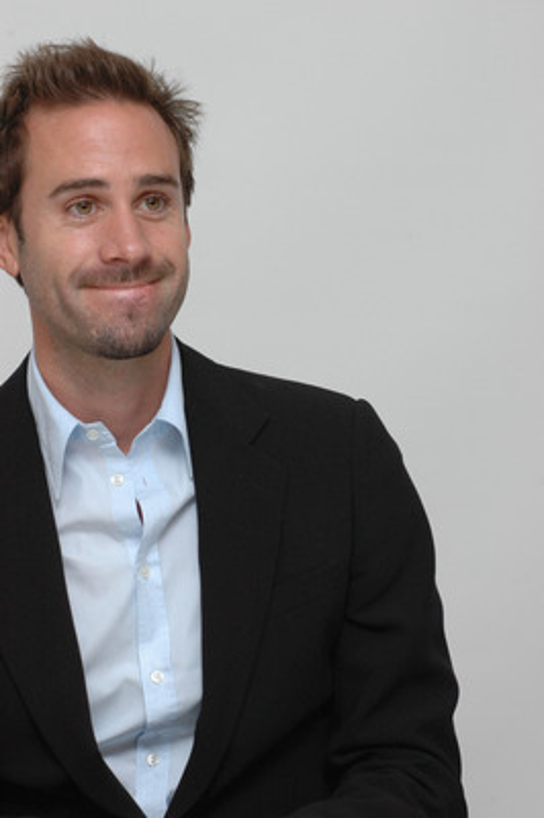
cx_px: 272
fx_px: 2929
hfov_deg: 10.6
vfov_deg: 15.9
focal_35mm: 129
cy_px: 409
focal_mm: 86
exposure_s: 1/800
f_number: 8
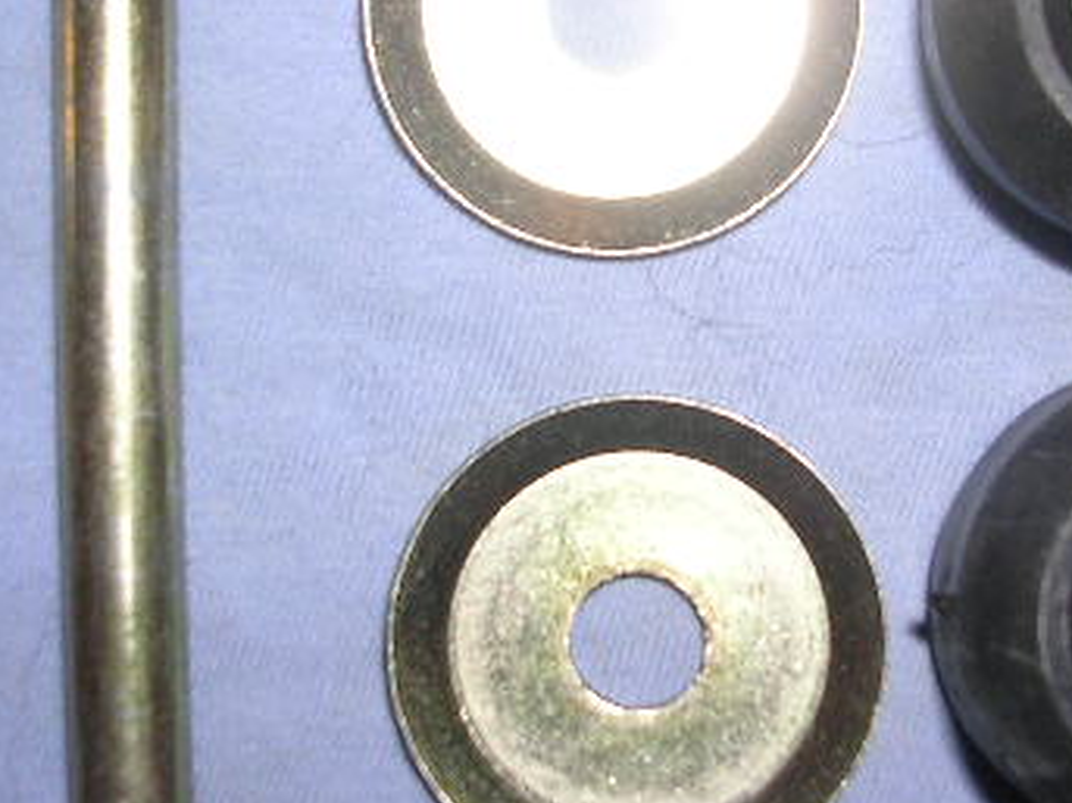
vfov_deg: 20.7
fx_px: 2198
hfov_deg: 27.4
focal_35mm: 71
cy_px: 291
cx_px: 616
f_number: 2.8
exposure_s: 1/60.1
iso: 50
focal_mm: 5.8
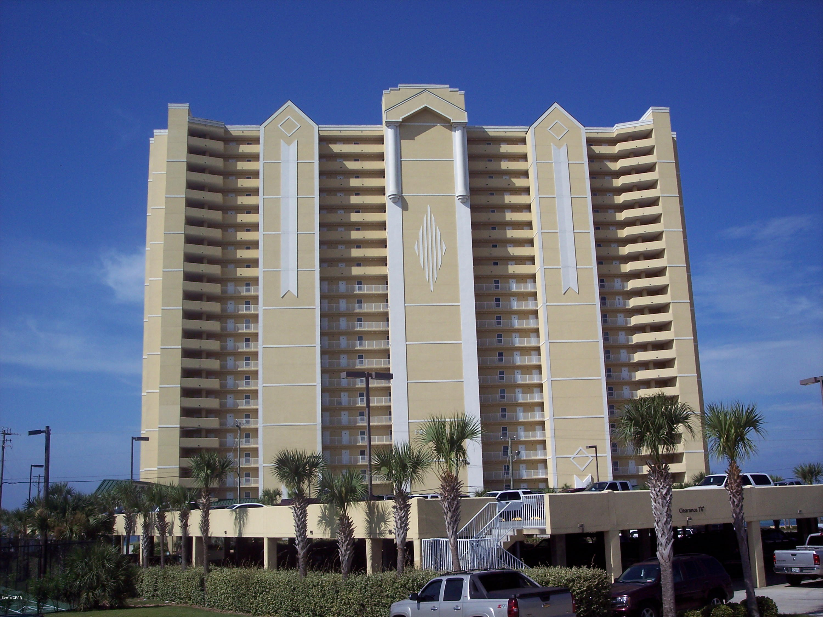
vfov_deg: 36.8
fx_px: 927
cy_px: 308
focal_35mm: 39
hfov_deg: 47.9
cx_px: 412
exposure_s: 1/750
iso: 100
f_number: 5.6
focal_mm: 8
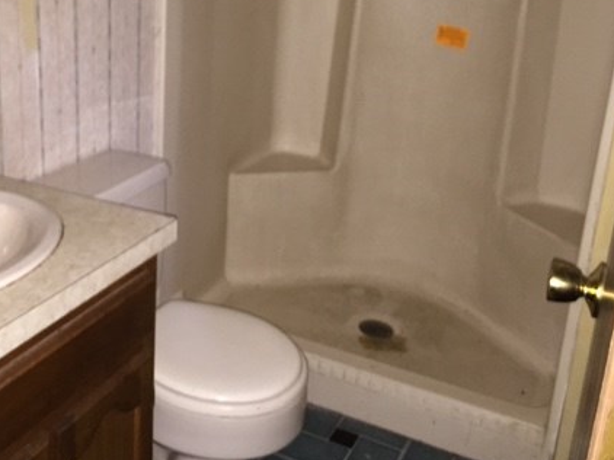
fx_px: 780
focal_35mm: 44
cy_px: 141
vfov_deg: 32.5
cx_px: 227
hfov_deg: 42.6
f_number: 2.2
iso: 200
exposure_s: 1/16
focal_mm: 4.15
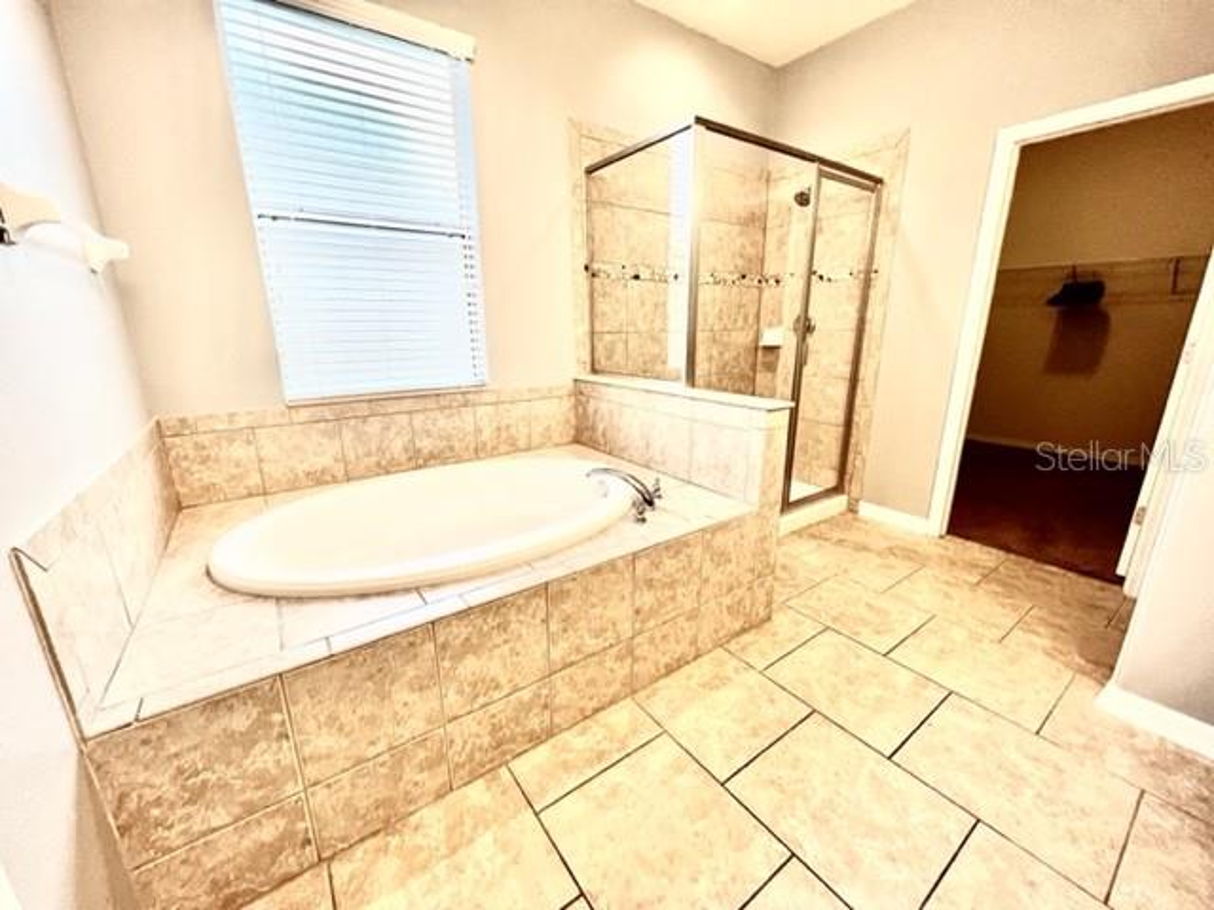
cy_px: 455
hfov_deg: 106.2
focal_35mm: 13
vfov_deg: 89.9
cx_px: 607
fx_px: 456
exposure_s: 1/120
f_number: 1.8
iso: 250
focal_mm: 1.57
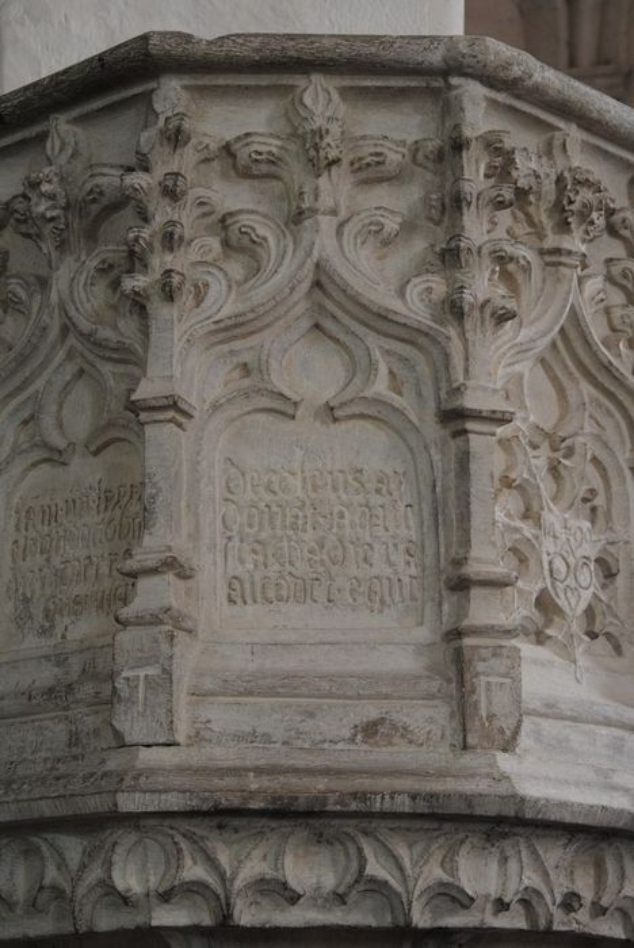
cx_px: 317
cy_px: 474
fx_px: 1977
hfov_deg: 18.2
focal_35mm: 75
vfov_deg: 27.0
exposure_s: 1/1.3
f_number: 6.3
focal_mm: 50
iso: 400
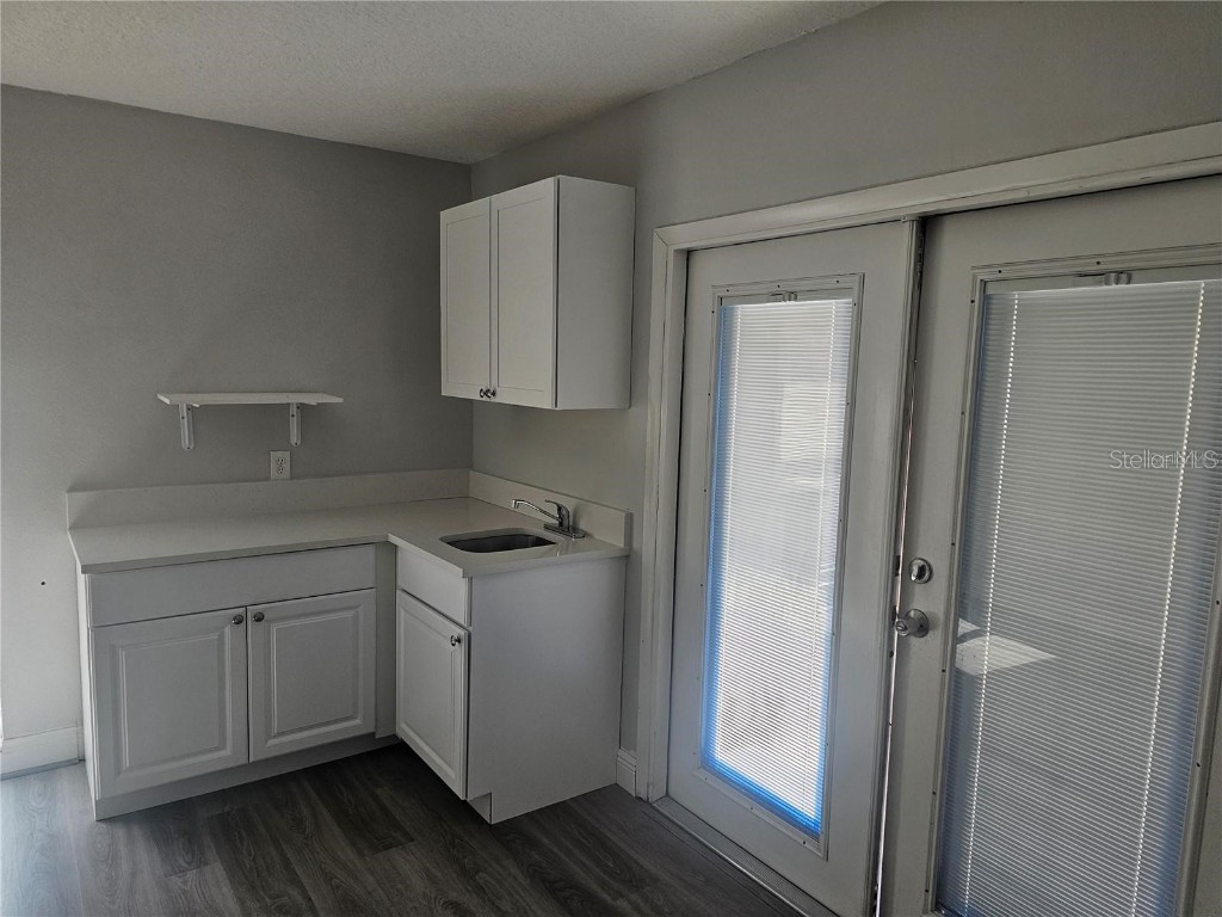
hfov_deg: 73.9
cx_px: 611
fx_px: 812
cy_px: 458
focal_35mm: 23
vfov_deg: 58.9
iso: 200
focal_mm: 6.3
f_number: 1.7
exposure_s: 1/359
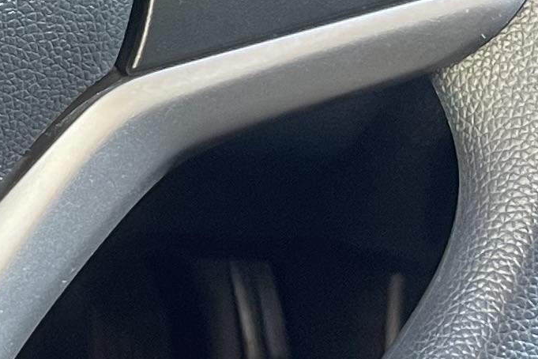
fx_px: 2301
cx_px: -245
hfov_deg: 12.7
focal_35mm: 154
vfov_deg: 8.7
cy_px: -187
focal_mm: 5.1
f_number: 1.6
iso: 125
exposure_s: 1/89
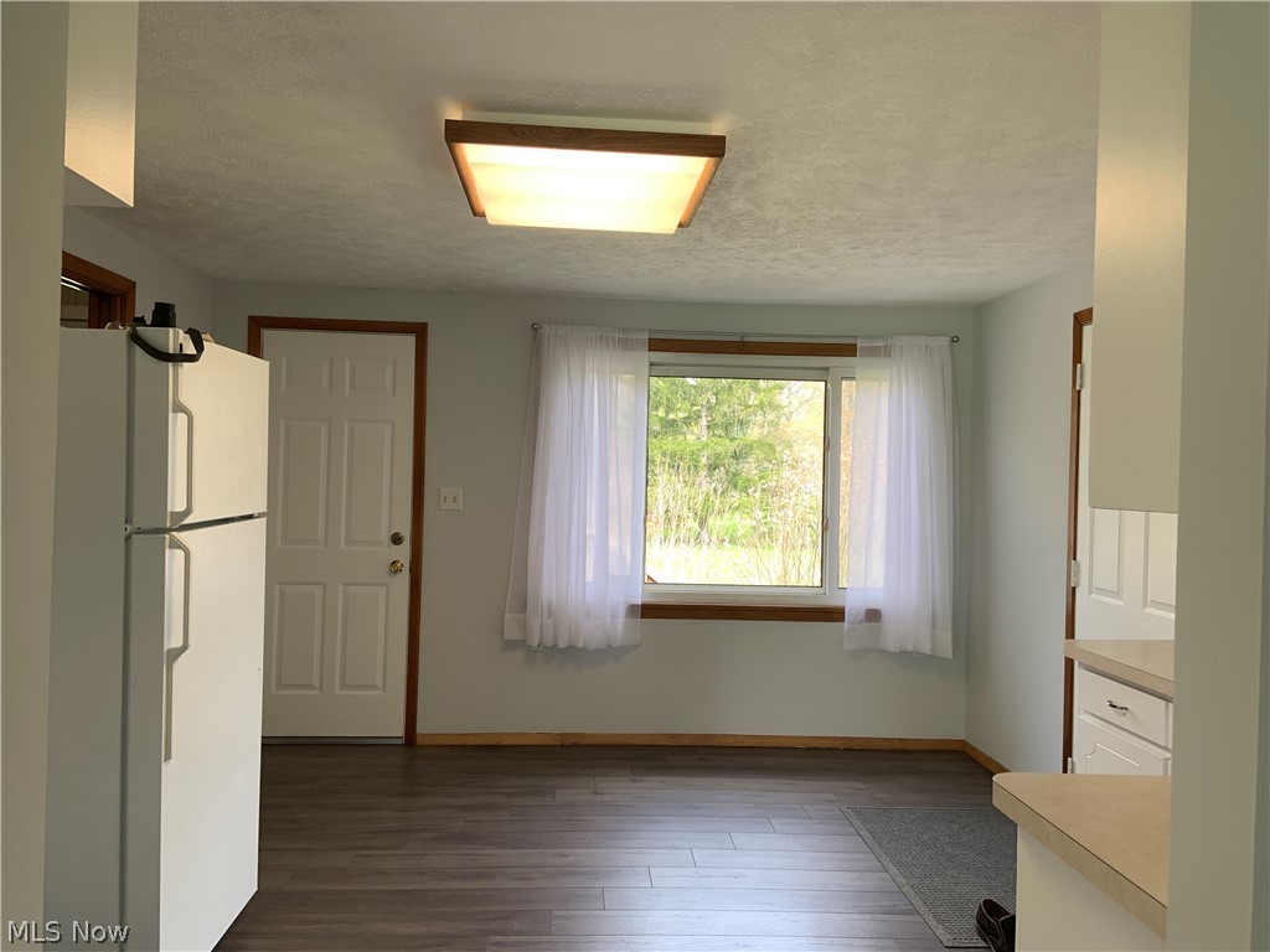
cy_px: 476
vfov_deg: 53.1
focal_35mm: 26
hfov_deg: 67.3
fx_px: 954
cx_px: 635
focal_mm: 4.25
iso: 50
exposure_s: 1/120
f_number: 1.8
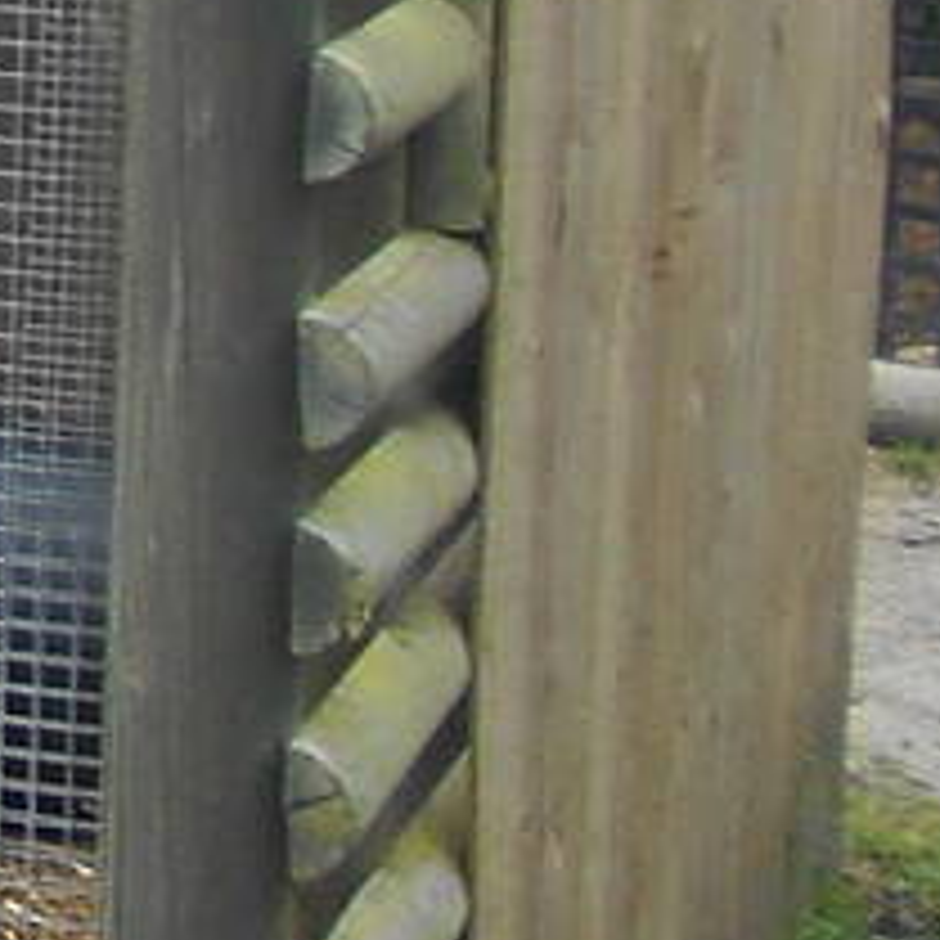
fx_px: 5407
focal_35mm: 176
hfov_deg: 7.7
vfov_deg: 9.5
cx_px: -2442
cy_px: -715
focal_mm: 4.6
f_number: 3.2
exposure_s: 1/320
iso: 80
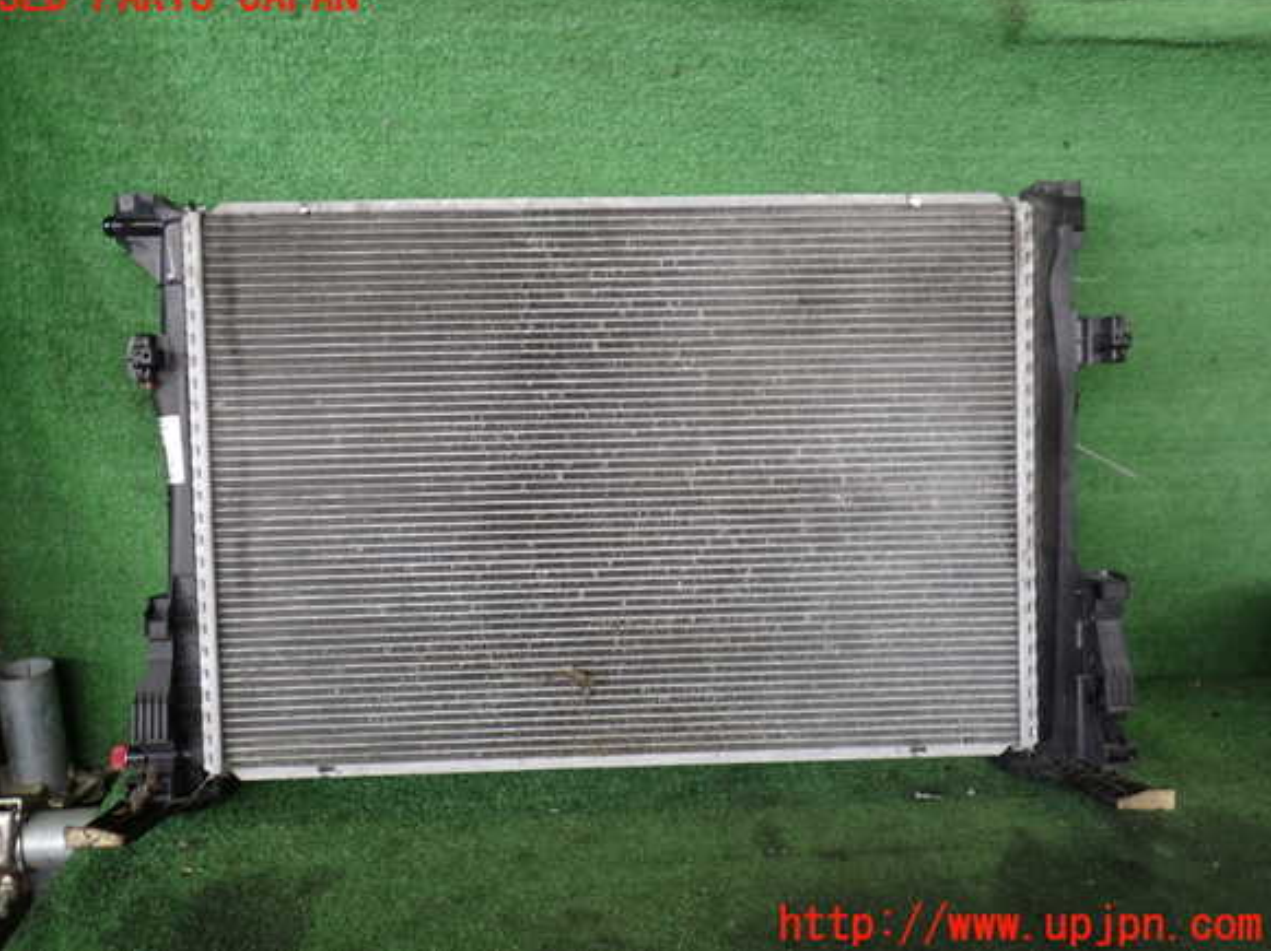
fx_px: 1138
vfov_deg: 45.4
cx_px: 617
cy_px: 461
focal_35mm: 31
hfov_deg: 58.4
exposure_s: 1/60
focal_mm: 5.4
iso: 200
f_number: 2.3
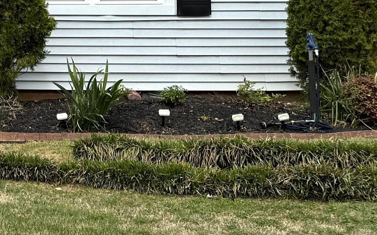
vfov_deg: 13.5
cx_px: -245
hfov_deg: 18.6
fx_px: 966
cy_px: -46
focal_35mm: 94
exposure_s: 1/4167
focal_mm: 6.76
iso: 100
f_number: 1.78
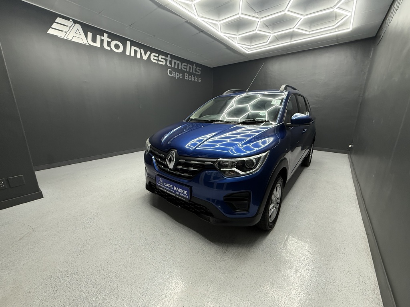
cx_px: 205
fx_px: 166
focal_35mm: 14
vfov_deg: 85.7
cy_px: 154
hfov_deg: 102.1
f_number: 2.2
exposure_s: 1/100
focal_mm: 2.22
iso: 320
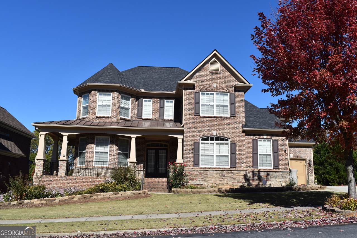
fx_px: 327
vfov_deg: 40.0
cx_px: 178
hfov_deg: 57.2
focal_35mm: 33
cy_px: 119
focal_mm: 22
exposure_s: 1/500
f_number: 11
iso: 200
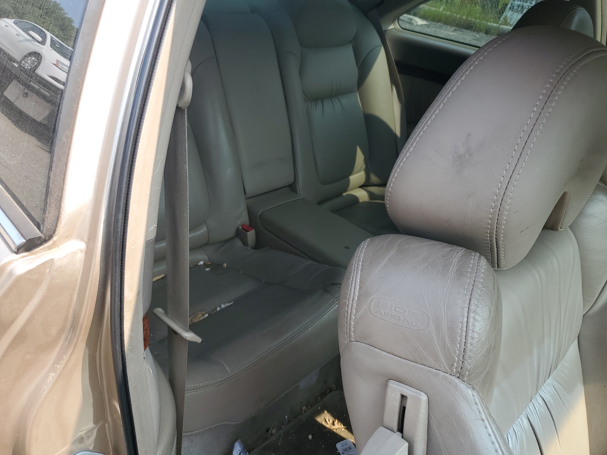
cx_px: 304
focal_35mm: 26
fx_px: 456
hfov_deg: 67.3
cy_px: 228
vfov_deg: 53.1
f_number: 1.5
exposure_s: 1/588
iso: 50
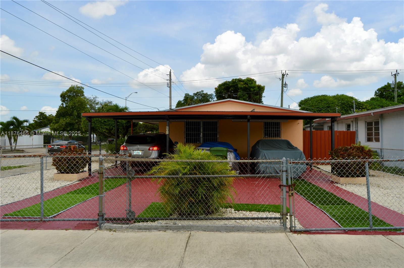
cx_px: 202
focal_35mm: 27
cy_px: 134
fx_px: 303
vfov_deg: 47.8
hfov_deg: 67.4
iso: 100
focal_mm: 18
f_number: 9
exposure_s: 1/200
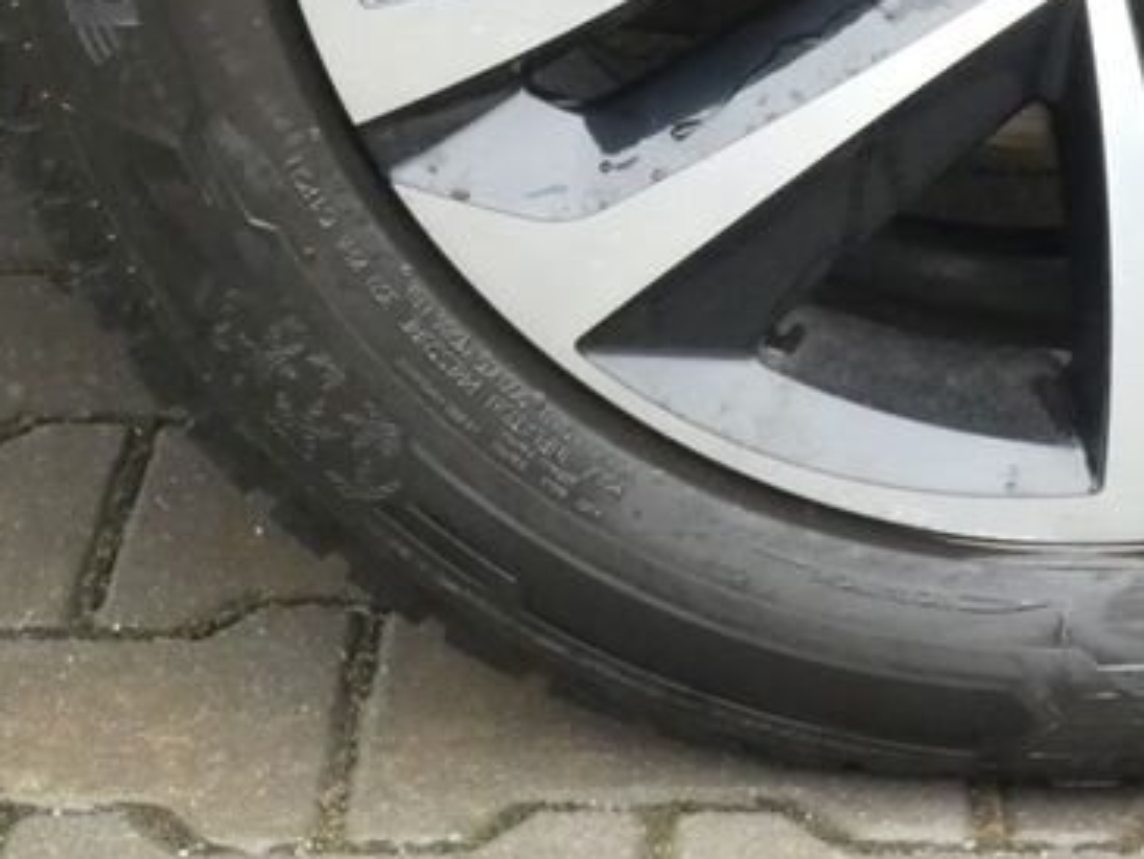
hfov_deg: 15.1
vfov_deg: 11.2
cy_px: -317
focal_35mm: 129
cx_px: 972
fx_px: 4265
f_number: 5.6
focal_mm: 8.2
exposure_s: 1/80
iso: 640
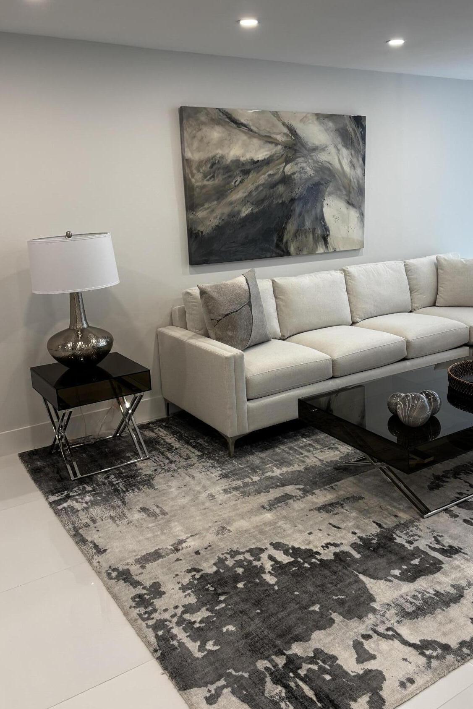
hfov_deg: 40.8
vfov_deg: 58.6
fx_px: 630
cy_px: 326
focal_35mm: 32
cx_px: 295
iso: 80
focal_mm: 5.96
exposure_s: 1/120
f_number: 1.6
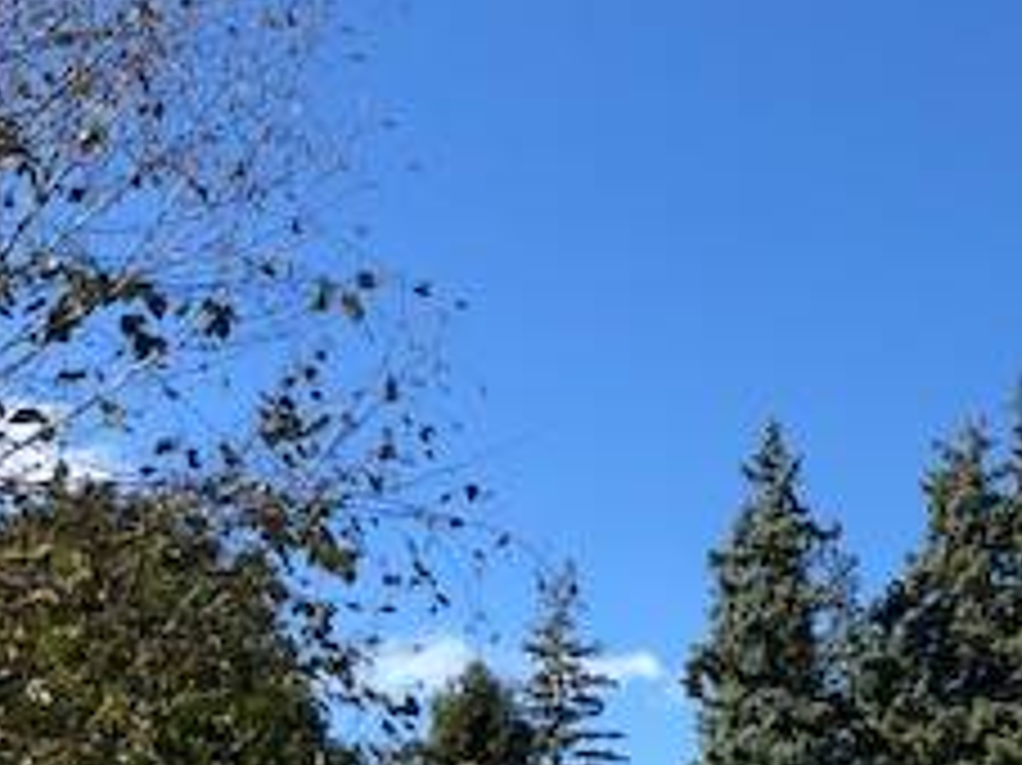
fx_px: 2331
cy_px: 747
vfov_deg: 18.2
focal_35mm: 79
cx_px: 1279
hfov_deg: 22.5
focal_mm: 3.99
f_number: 1.8
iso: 20
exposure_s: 1/1033
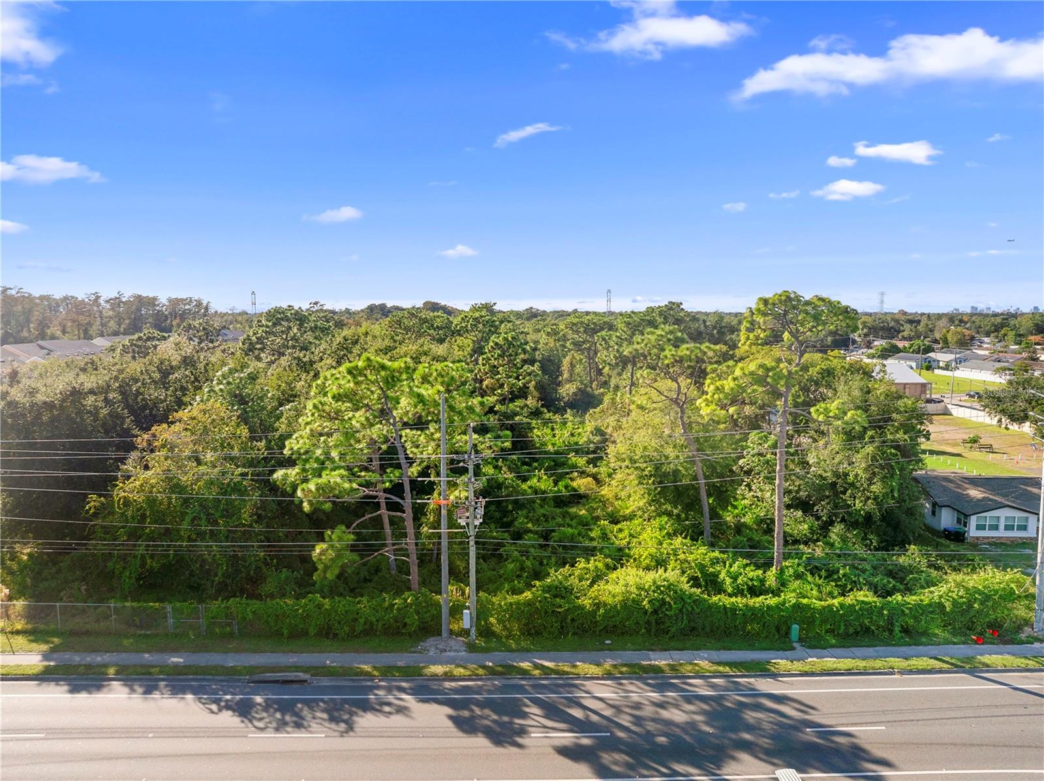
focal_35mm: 24
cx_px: 522
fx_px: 723
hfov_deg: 71.6
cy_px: 390
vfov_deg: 56.7
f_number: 2.8
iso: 200
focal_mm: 12.29
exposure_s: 1/200
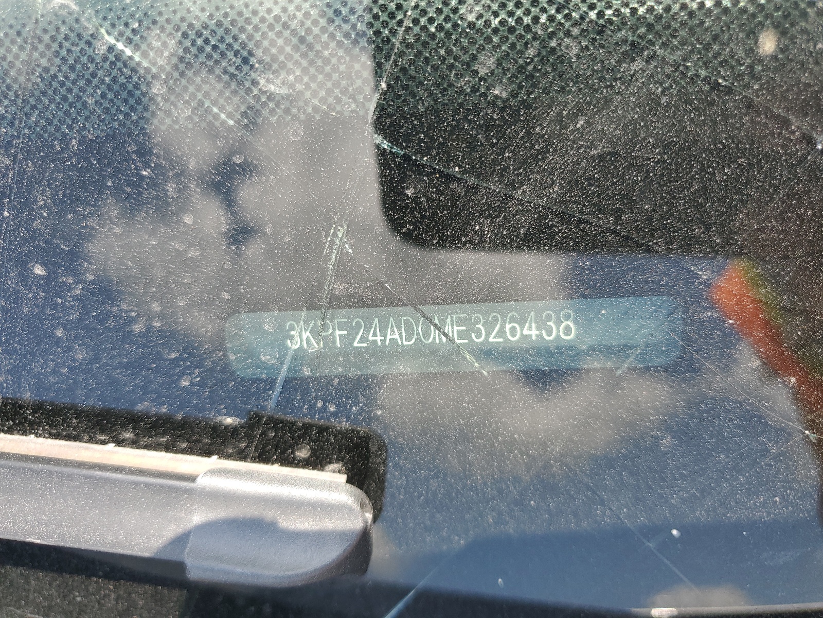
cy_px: 309
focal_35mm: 26
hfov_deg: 67.3
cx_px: 412
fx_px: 618
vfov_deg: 53.1
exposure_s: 1/714
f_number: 1.5
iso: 50
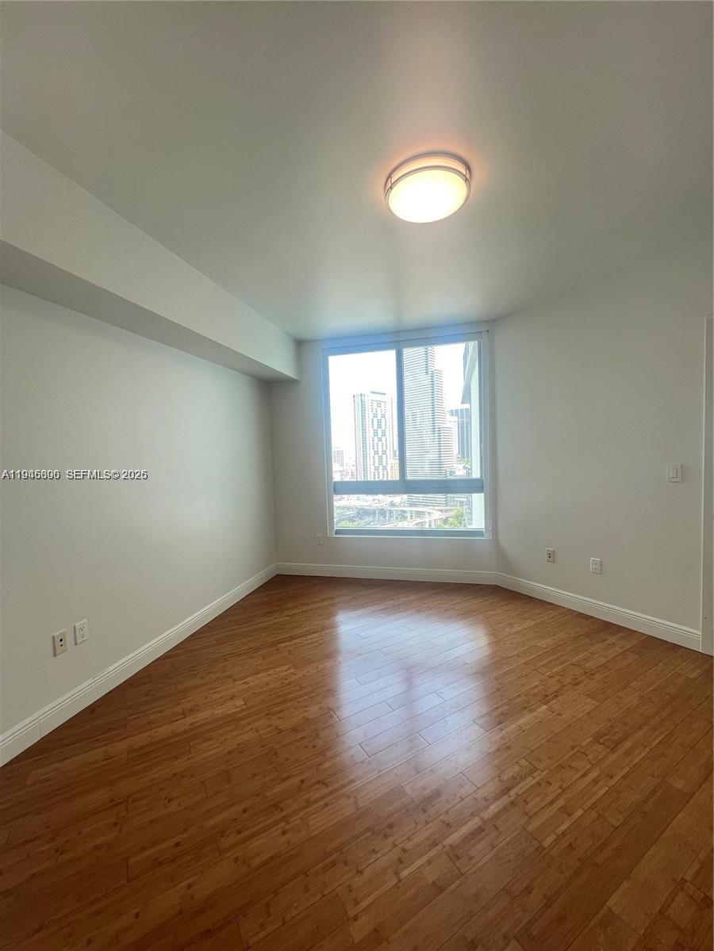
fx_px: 358
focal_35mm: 13
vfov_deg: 106.2
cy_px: 476
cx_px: 357
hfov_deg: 89.9
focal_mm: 1.57
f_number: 1.8
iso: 80
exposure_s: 1/120
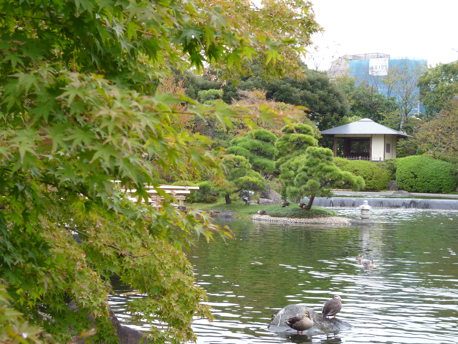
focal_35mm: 70
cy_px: 172
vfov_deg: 21.0
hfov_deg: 27.8
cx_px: 229
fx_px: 926
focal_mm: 12.4
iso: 100
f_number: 4.2
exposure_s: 1/80
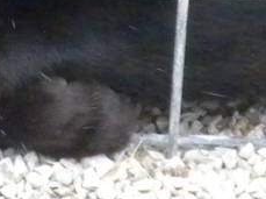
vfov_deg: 2.9
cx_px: -252
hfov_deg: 3.9
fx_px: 3867
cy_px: -219
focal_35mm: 504
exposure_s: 1/168
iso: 400
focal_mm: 12.7
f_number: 5
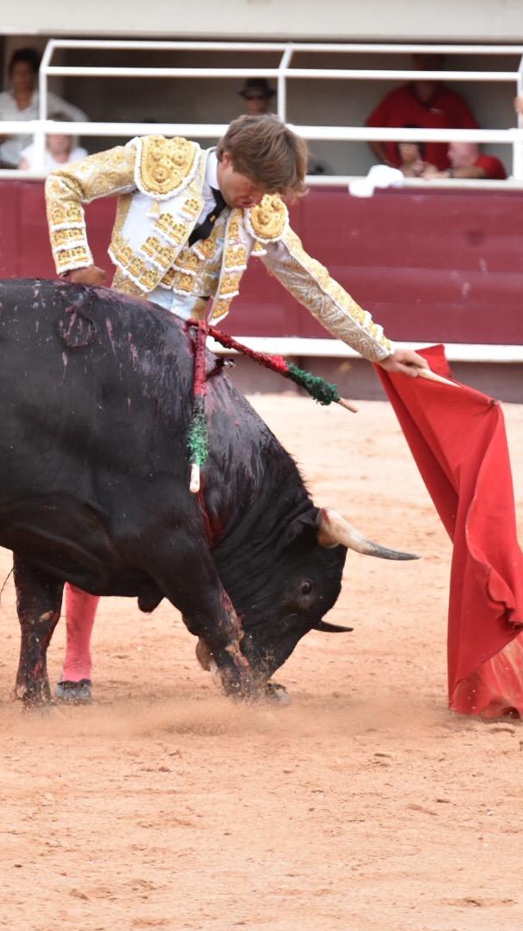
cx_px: 139
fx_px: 6609
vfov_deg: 8.1
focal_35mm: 268
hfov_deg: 4.5
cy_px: 466
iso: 2000
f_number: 5.6
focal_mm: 170
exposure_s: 1/640
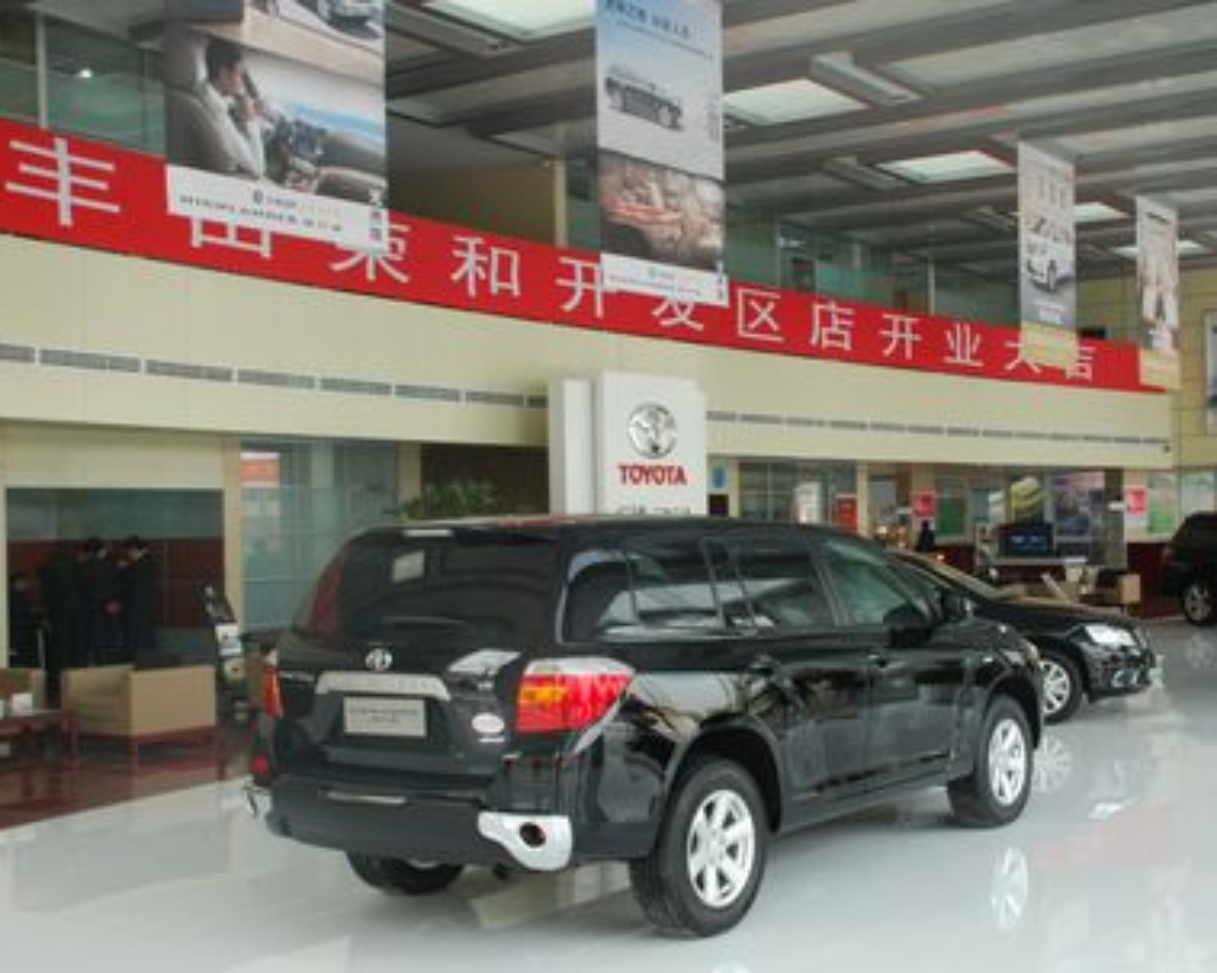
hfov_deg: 40.9
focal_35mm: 45
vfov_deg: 33.4
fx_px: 1620
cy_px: 539
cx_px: 764
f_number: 7.1
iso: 400
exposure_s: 1/40
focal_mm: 22
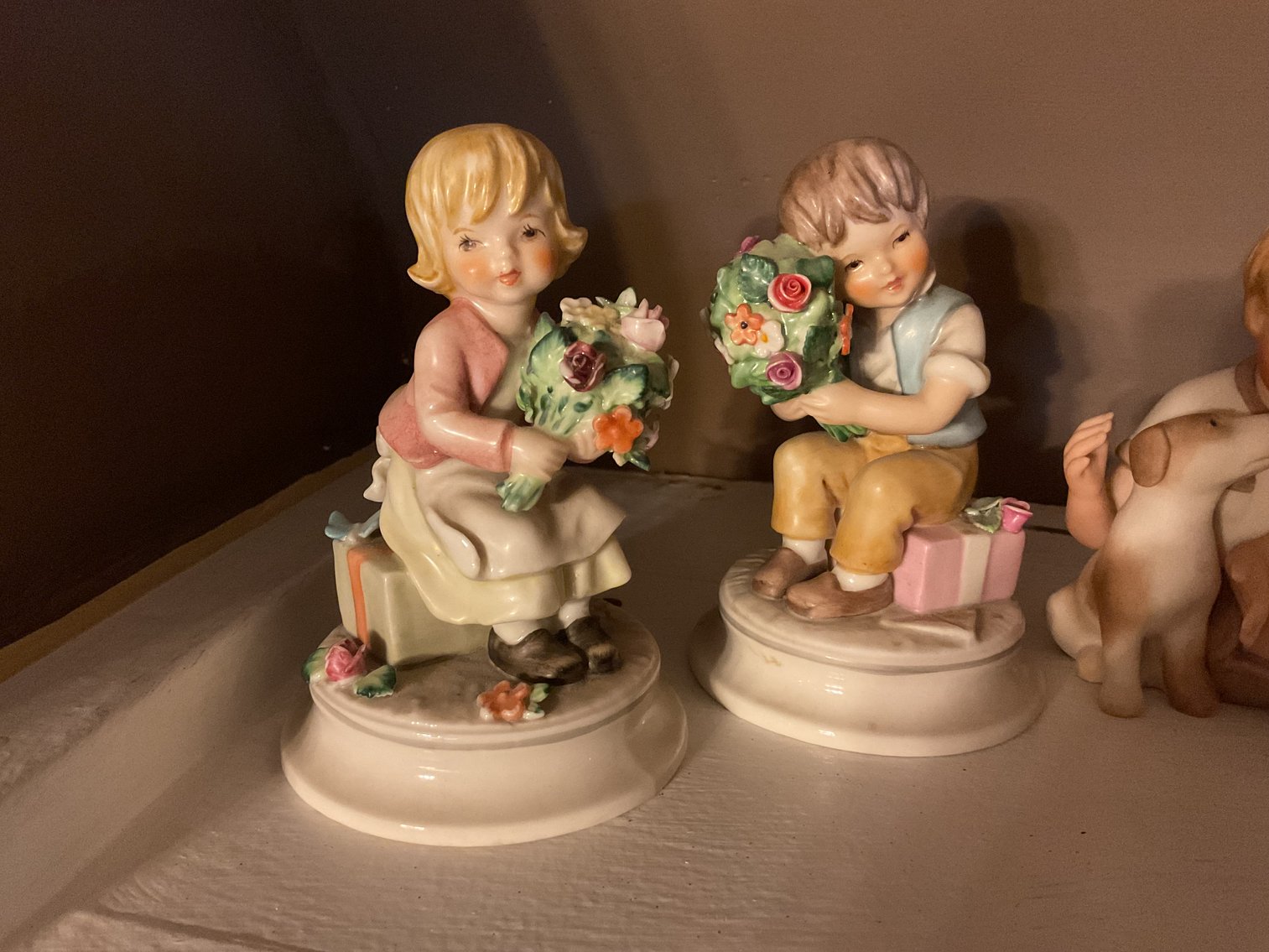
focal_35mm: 29
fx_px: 1063
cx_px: 634
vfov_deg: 48.2
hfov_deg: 61.7
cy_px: 476
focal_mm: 3
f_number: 1.8
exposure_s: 1/30
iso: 500
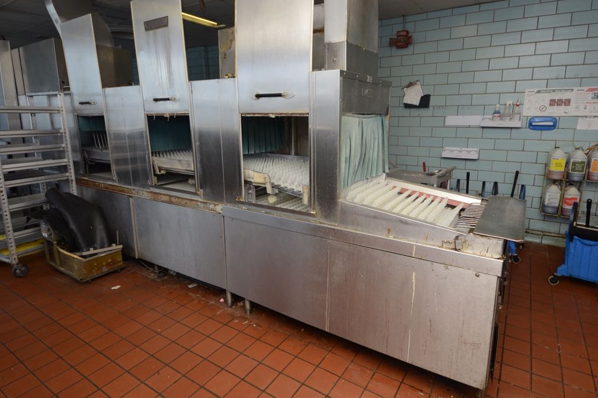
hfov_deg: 86.9
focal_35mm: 19
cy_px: 179
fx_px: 315
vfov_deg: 64.4
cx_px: 308
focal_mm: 10
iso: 640
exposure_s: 1/125
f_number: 5.6
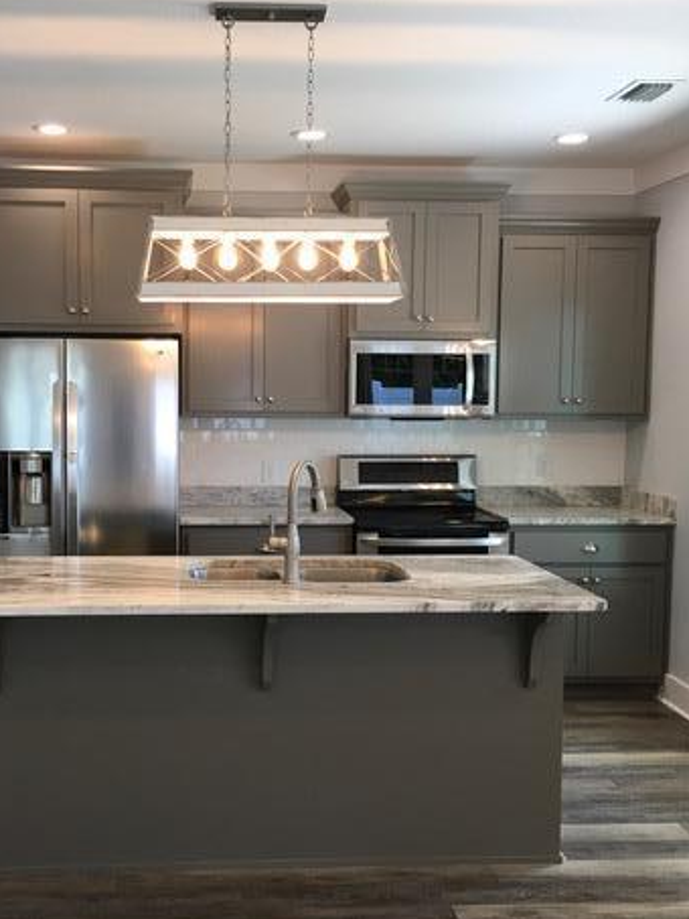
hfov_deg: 34.9
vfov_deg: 45.8
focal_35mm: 41
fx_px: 1088
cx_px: 239
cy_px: 461
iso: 25
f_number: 2.2
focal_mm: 4.15
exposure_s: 1/40
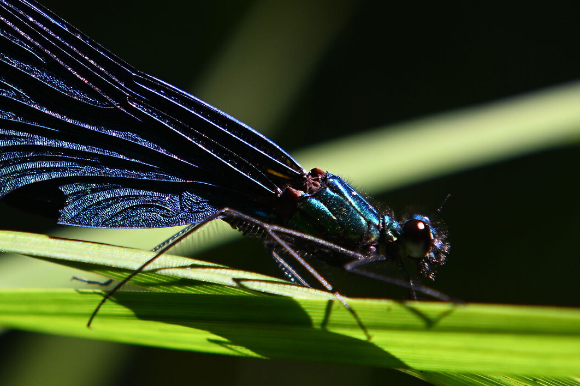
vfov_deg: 6.1
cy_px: 97
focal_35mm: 226
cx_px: 115
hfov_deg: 9.1
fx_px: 3641
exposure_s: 1/500
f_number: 8
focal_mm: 100
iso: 400
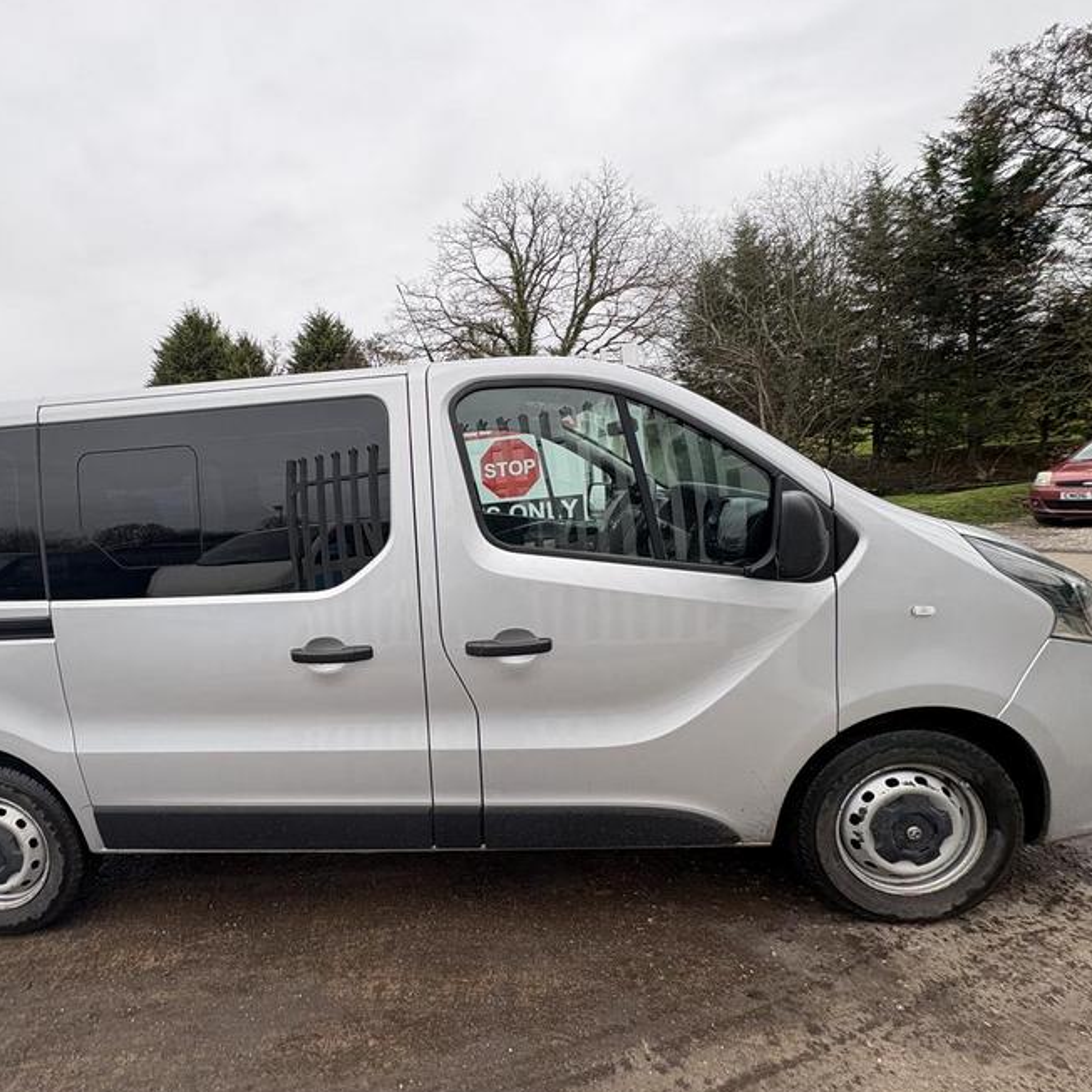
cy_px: 553
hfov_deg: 82.0
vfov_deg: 84.0
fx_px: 607
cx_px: 395
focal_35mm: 17
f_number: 2.2
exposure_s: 1/99
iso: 40
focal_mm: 2.22
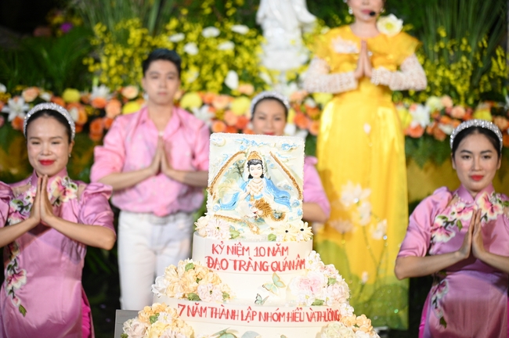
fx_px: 1695
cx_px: 254
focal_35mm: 120
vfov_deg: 11.4
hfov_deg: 17.1
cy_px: 169
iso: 4000
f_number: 4
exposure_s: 1/250
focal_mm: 120
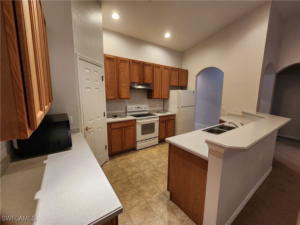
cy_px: 112
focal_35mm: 13
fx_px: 113
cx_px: 150
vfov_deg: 89.9
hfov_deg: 106.2
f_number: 2.2
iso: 250
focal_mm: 2.2
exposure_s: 1/60
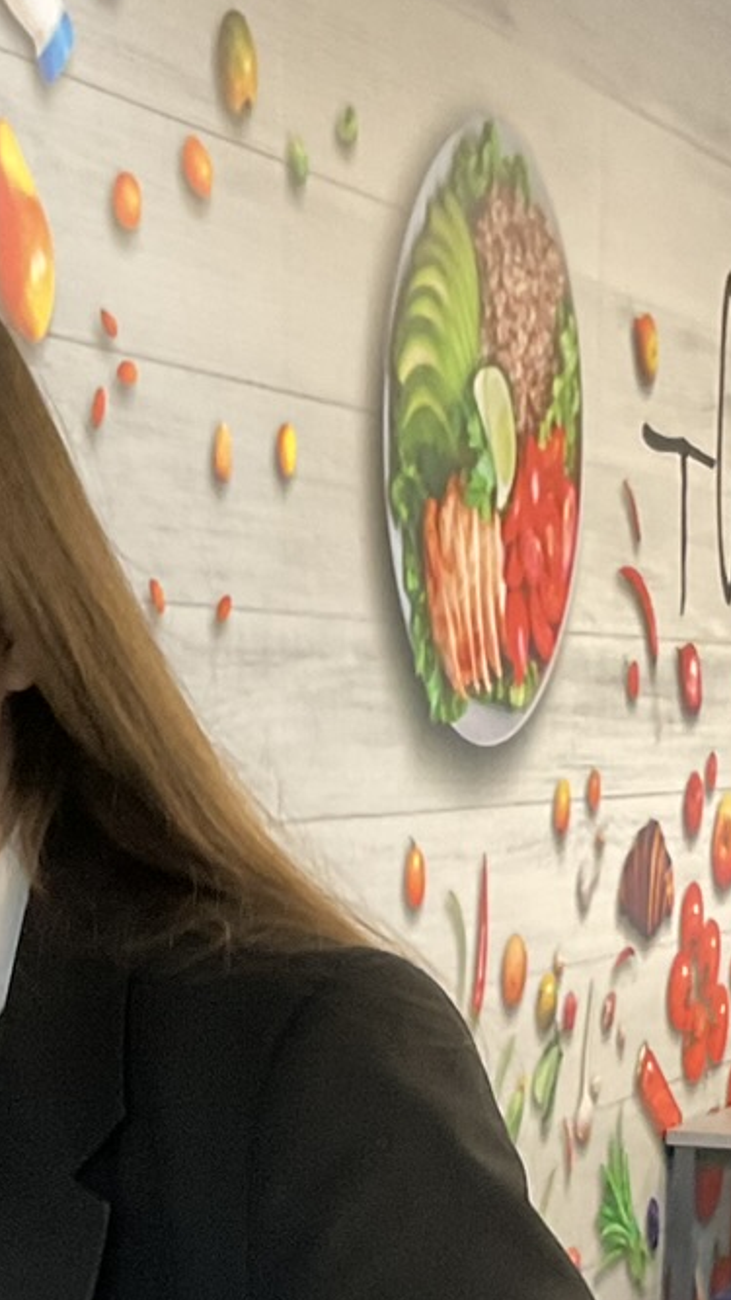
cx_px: 211
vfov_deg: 20.9
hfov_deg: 12.4
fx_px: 3344
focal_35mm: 97
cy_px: 1434
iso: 250
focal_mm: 3
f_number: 1.8
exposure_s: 1/50
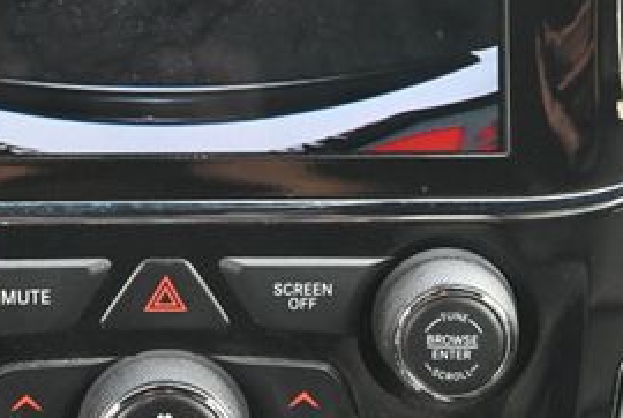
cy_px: -5
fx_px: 3085
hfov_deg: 11.5
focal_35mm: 178
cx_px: 155
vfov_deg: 7.7
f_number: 6.3
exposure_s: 1/125
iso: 3200
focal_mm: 50
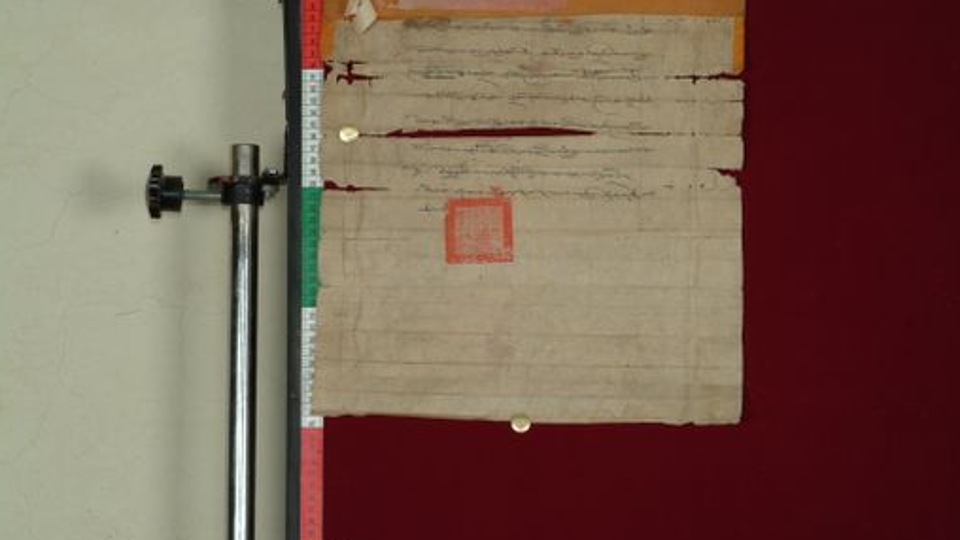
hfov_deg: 22.8
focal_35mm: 94
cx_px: 478
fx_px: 2381
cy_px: 228
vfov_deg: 12.9
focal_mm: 59
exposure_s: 1/20
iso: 160
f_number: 13
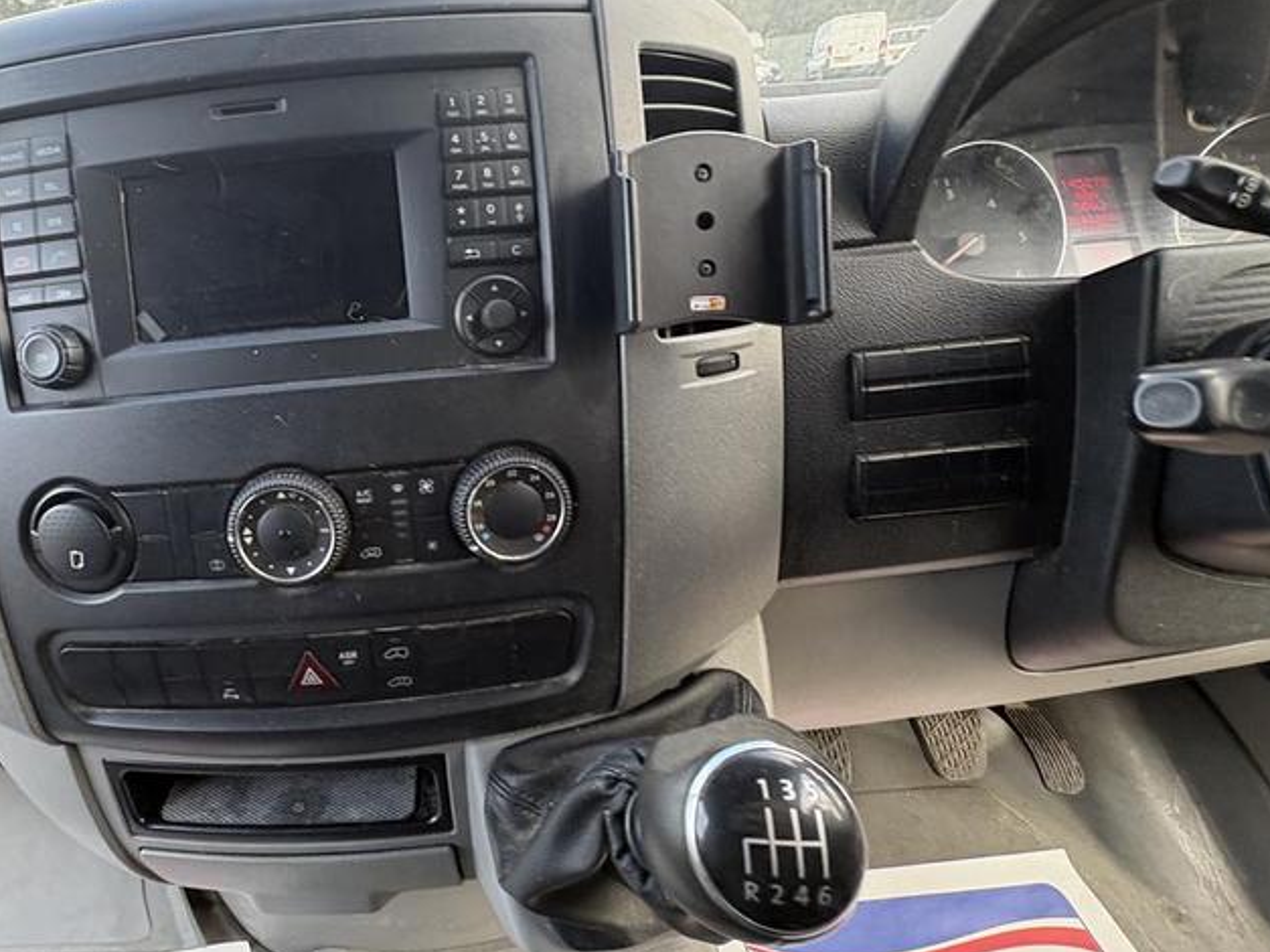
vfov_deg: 65.7
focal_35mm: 20
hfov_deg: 78.9
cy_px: 413
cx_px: 417
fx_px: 734
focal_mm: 2.22
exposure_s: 1/81
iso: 200
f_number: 2.2
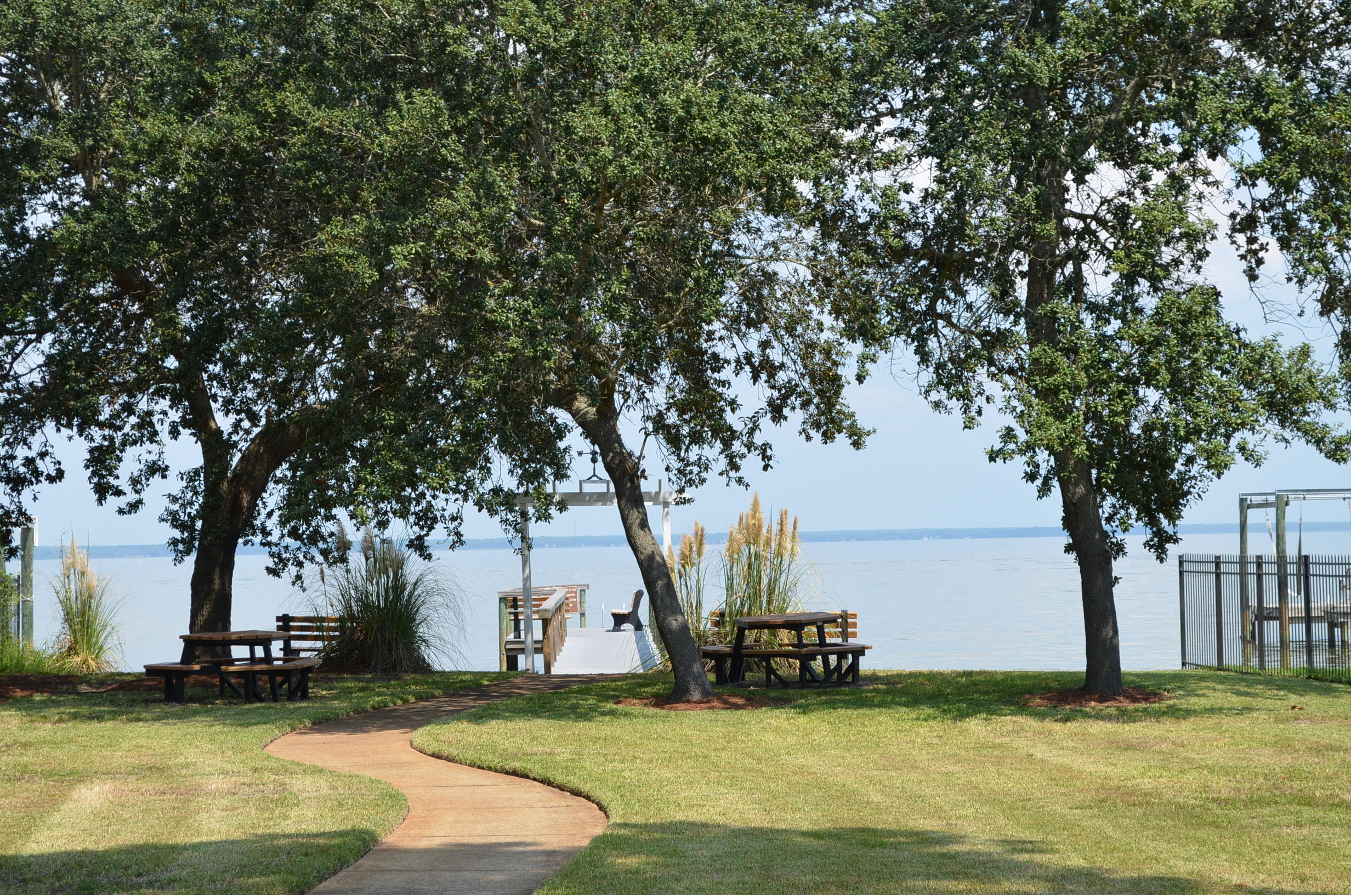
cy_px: 448
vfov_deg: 16.5
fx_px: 3090
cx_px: 676
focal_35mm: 82
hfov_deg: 24.7
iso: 140
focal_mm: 55
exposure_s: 1/250
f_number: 8
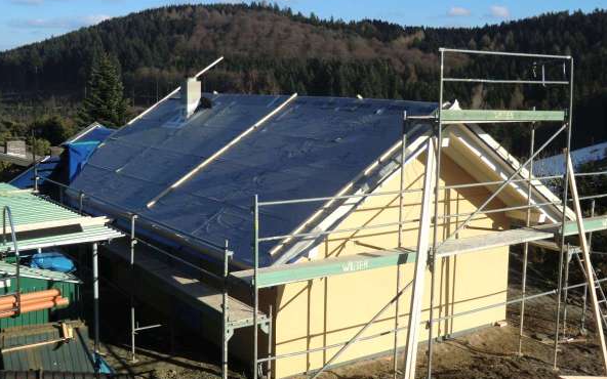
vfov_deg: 29.8
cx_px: 302
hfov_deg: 46.2
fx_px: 711
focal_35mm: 43
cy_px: 165
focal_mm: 7.1
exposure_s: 1/500
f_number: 3.8
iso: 64
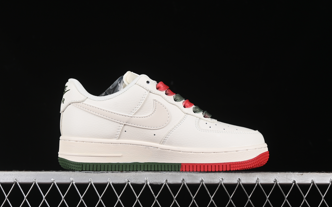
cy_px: 102
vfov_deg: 16.9
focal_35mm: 77
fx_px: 697
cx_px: 167
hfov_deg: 26.8
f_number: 8
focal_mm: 50
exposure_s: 1/80
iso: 160
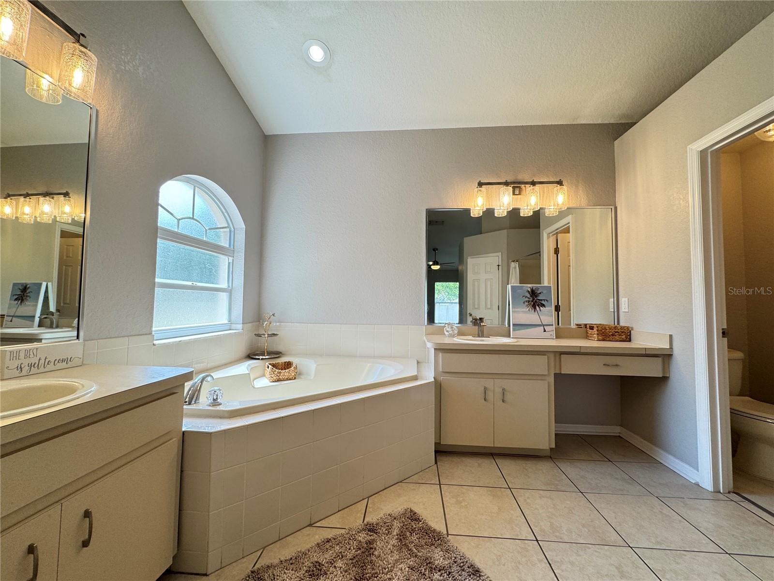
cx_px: 387
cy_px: 290
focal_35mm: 14
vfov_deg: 85.7
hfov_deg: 102.1
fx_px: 313
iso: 80
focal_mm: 2.22
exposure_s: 1/120
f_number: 2.2
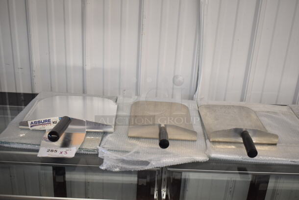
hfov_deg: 46.4
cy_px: 100
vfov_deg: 32.0
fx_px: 349
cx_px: 150
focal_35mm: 42
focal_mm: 28
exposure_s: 1/50
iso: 560
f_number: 4.2
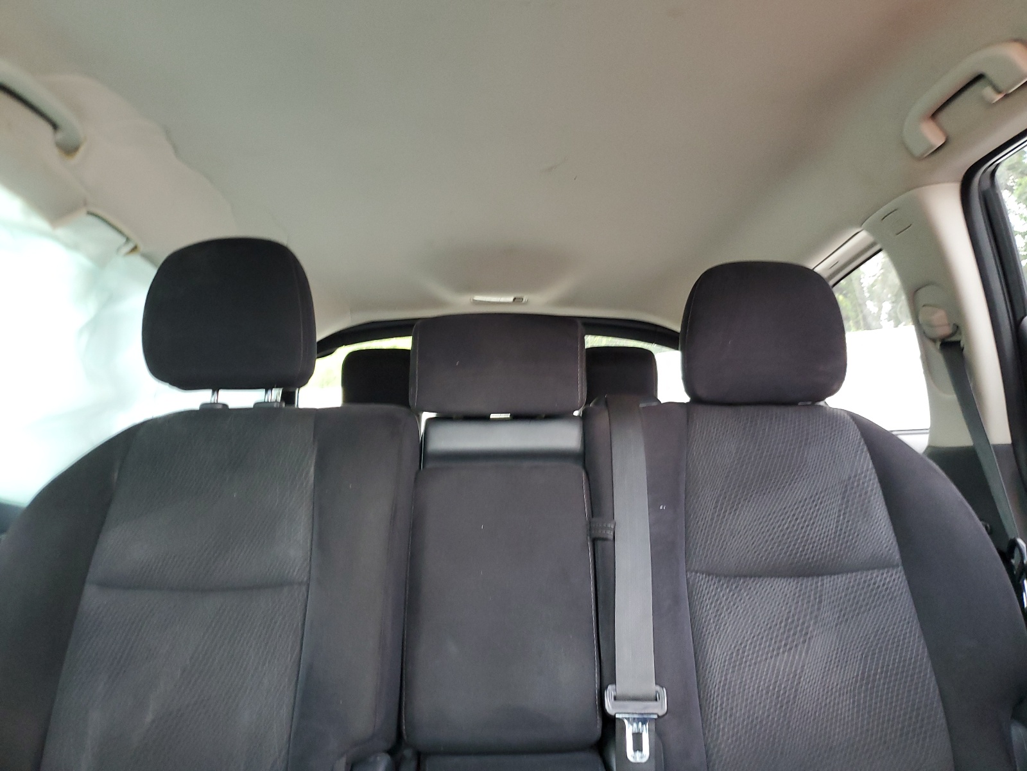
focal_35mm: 26
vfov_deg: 53.1
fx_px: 771
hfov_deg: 67.3
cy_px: 386
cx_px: 514
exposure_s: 1/60.2
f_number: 1.5
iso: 189
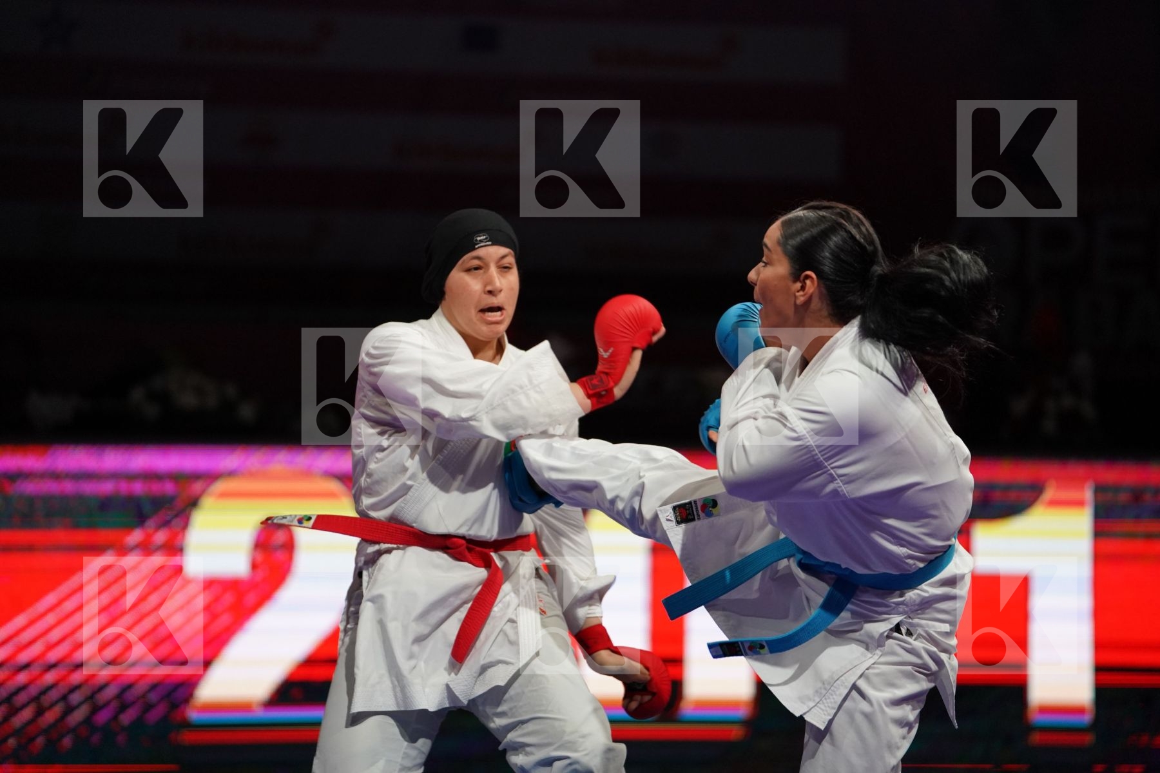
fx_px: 6444
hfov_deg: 10.3
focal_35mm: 200
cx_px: 580
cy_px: 386
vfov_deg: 6.9
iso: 2500
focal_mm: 200
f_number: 2.8
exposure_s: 1/1000
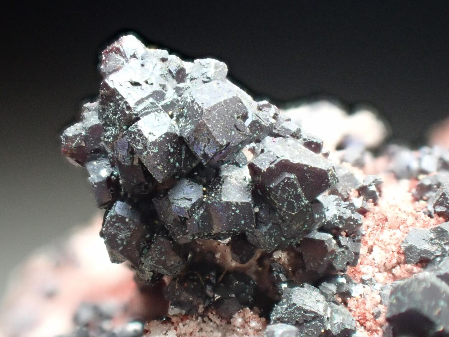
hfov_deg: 19.6
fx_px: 1297
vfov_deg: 14.8
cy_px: 168
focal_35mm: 100
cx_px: 224
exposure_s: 1/160
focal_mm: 18
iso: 800
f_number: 6.3
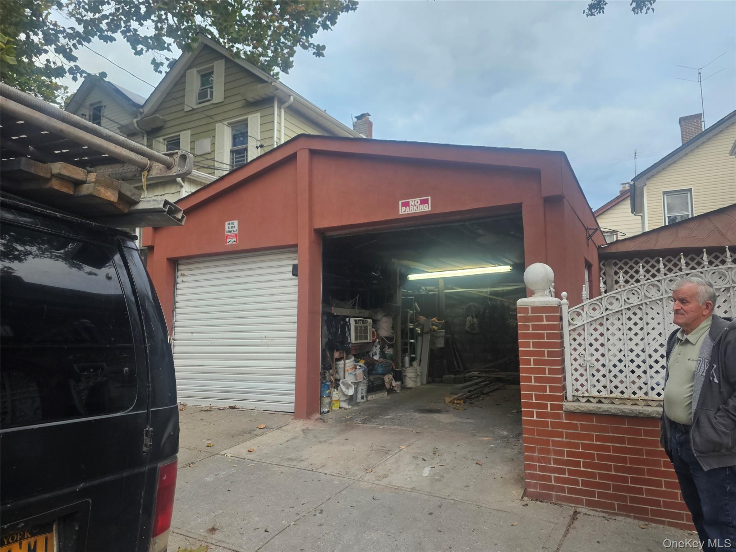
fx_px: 489
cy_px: 276
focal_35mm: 23
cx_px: 368
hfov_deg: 73.9
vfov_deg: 58.9
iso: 200
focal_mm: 6.3
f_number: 1.7
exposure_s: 1/180
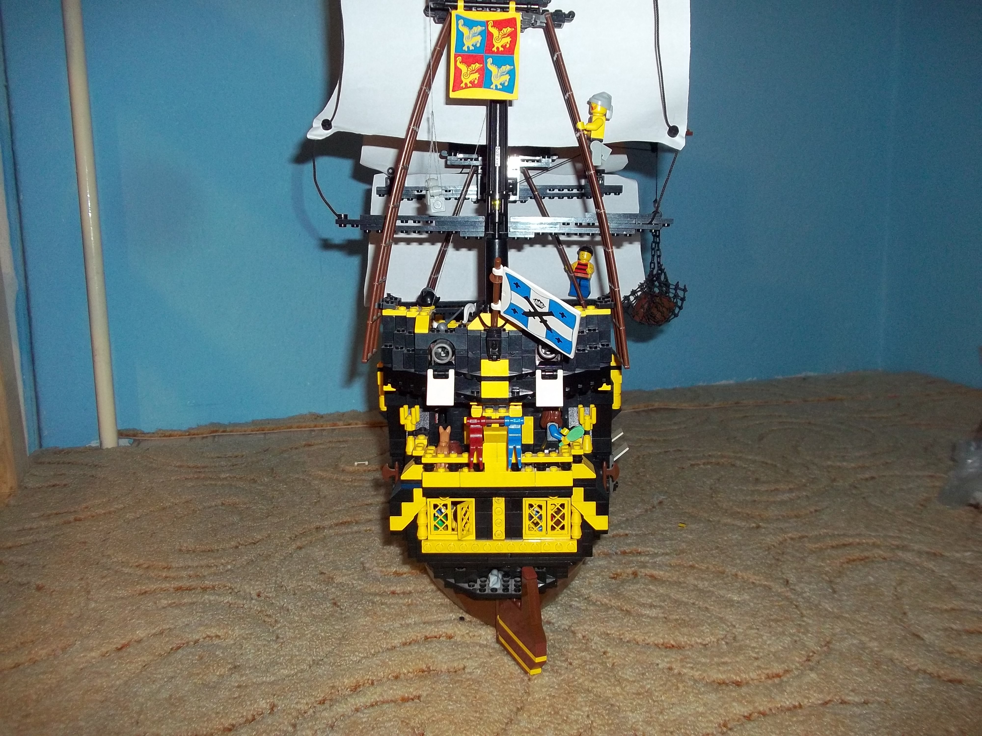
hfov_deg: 56.8
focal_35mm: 32
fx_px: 908
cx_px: 491
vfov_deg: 44.2
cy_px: 368
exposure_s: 1/30
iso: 160
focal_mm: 5.7
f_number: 2.9
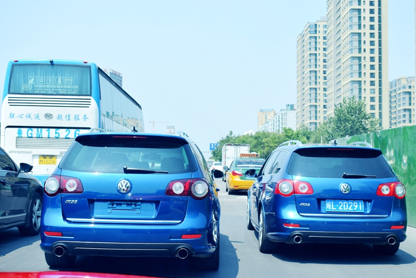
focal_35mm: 51
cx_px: 227
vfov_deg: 26.5
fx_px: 589
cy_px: 153
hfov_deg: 38.8
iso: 100
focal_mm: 30
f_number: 7.1
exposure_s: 1/125
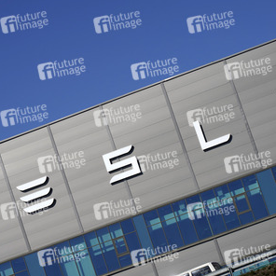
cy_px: 139
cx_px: 130
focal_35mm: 146
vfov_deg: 12.0
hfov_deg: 12.0
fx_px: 1317
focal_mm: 113
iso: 100
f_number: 7.1
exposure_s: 1/1250
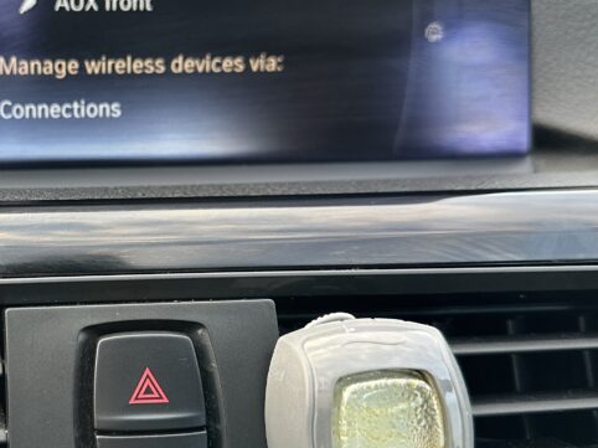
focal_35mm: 51
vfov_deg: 28.5
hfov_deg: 35.5
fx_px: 881
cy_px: 240
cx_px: 69
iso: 250
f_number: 1.78
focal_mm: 6.86
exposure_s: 1/121
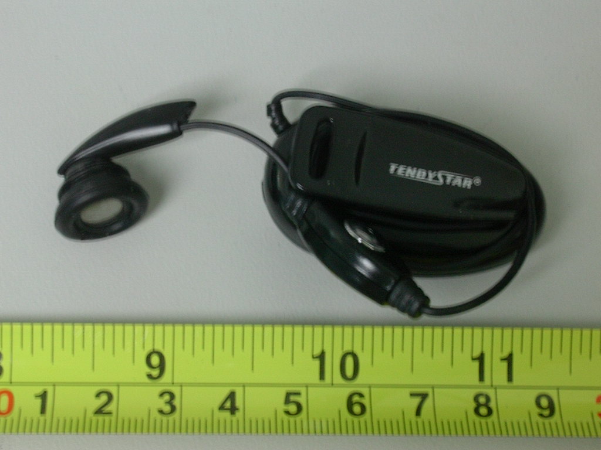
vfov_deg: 14.5
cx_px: 300
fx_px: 1771
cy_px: 225
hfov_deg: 19.3
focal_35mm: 102
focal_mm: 15.5
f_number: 4.6
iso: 81
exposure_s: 1/4
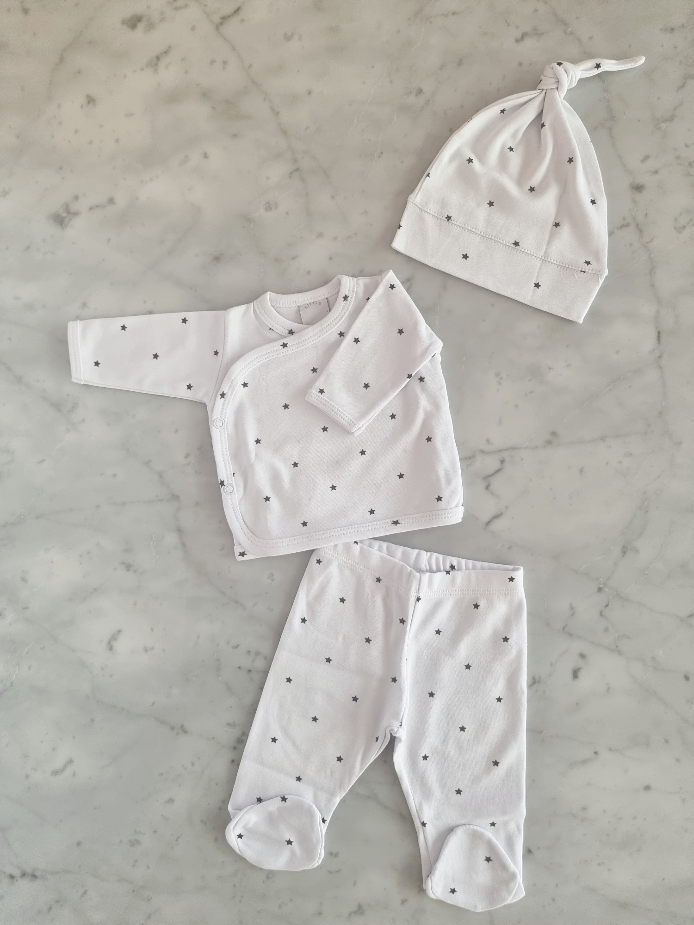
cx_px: 347
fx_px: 642
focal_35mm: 24
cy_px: 462
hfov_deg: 56.8
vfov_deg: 71.6
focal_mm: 6.7
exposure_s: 1/120
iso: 250
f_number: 1.8
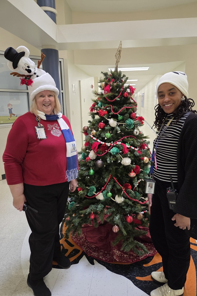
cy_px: 148
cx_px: 109
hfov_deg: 53.0
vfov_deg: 73.8
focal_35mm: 24
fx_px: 197
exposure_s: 1/120
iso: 400
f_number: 1.8
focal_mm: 5.4
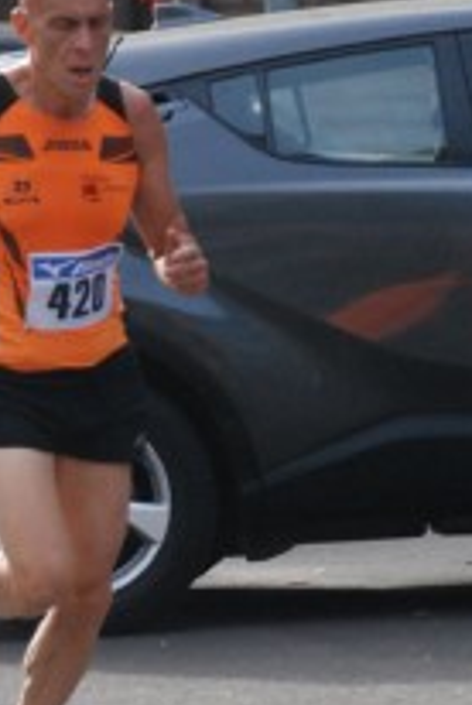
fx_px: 8143
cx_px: 248
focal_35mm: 415
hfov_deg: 3.3
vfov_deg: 5.0
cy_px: 493
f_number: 5.6
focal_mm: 95
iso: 1000
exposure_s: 1/640
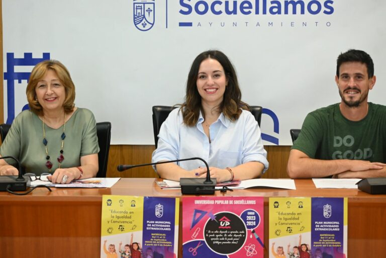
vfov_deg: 18.2
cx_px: 193
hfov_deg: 27.0
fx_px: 804
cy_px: 129
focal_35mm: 75
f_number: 4.5
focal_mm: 50
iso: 2200
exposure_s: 1/125
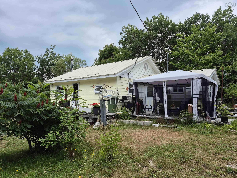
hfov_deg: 73.9
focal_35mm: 23
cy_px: 89
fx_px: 157
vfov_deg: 58.9
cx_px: 118
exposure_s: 1/1036
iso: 25
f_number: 1.8
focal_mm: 5.4
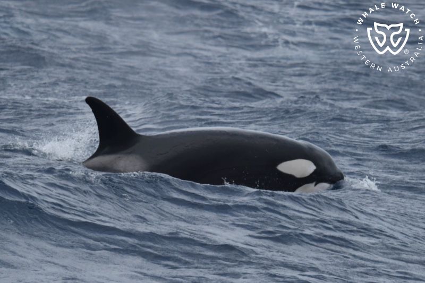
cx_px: 212
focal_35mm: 420
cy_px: 142
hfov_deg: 4.9
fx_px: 4957
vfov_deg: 3.3
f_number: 6
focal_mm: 420
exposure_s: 1/8000
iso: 1000
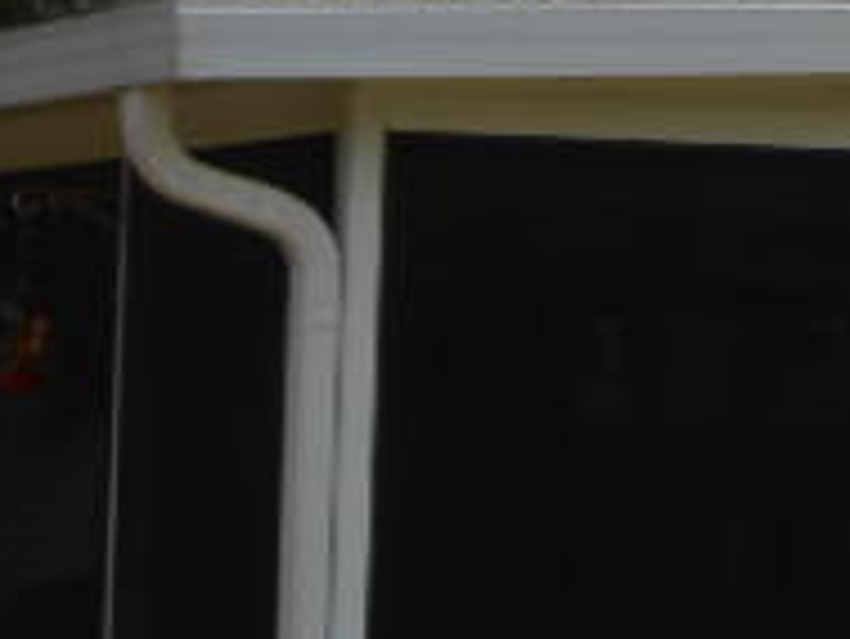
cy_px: -418
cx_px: 1241
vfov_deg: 5.4
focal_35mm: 274
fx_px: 6732
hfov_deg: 7.1
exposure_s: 1/400
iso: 80
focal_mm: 14.5
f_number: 6.6
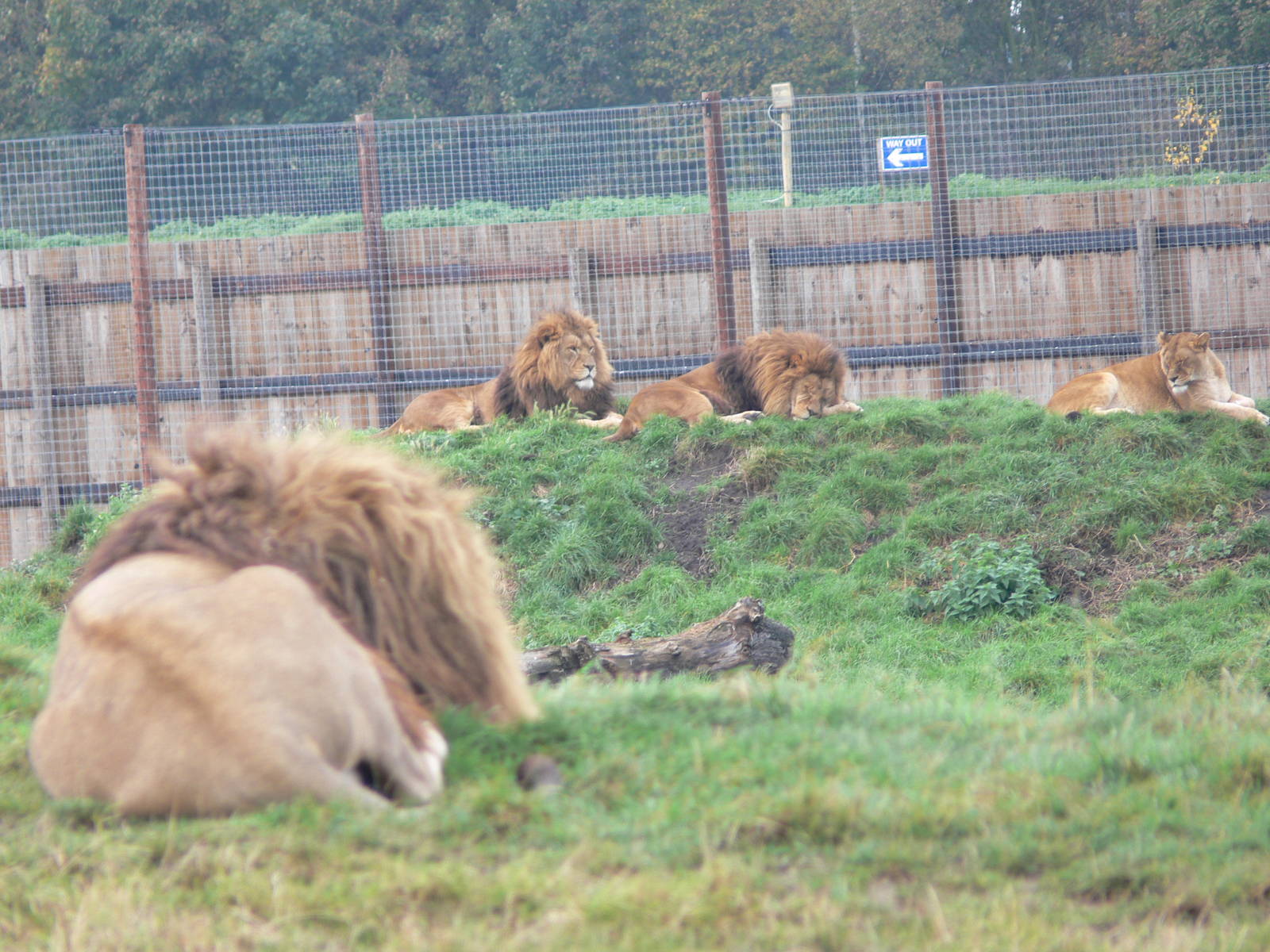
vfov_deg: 3.5
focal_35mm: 420
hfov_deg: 4.7
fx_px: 15409
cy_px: 476
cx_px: 635
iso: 80
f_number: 4
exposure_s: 1/60
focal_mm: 88.8
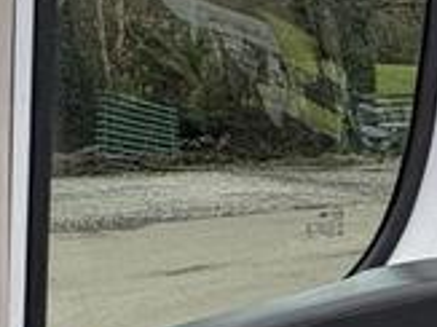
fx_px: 971
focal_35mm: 77
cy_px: 324
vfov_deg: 18.6
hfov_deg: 24.9
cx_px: 359
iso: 40
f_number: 2.2
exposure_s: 1/377
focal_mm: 2.22
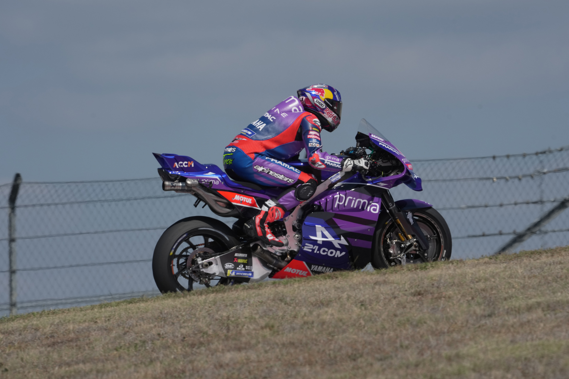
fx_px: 7618
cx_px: 285
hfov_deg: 4.3
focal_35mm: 482
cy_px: 190
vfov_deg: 2.9
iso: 640
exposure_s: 1/2000
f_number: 11
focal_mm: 481
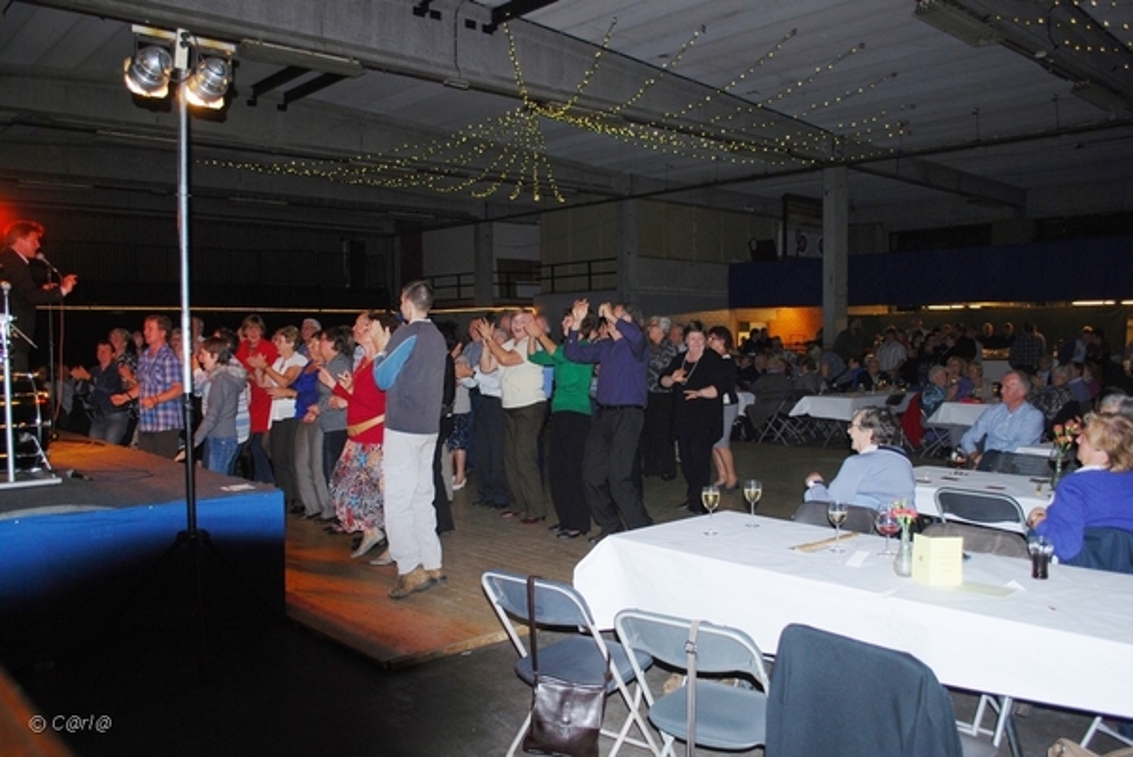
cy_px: 378
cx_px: 566
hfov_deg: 61.9
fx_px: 945
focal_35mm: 30
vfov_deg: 43.7
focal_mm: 20
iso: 200
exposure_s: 1/60
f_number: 3.8
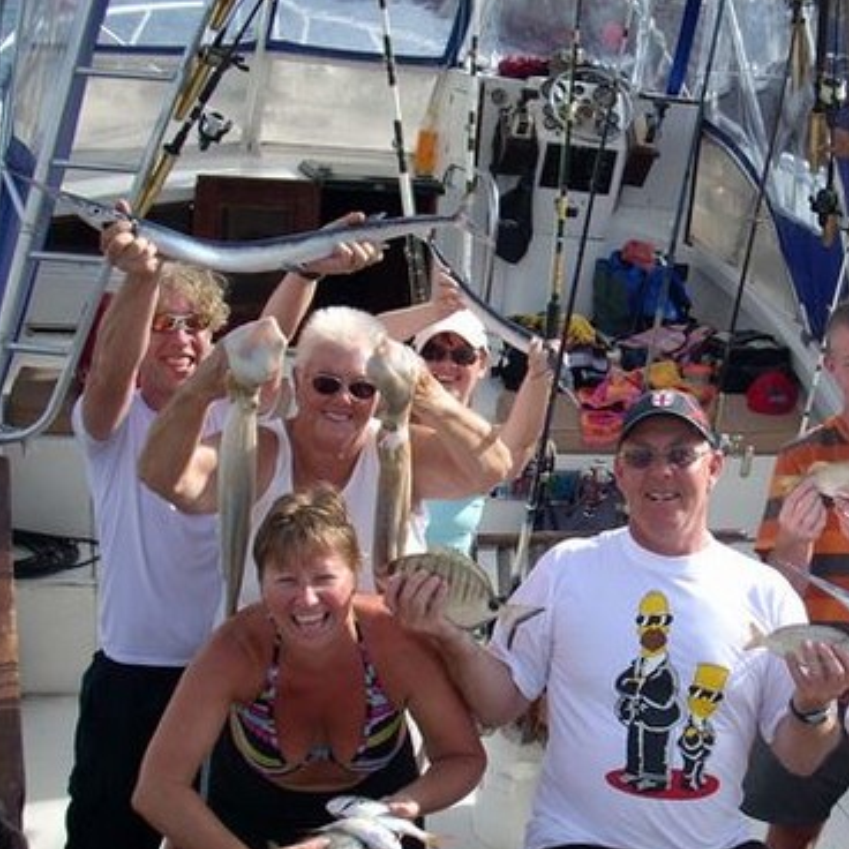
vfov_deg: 30.5
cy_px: 468
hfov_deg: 29.8
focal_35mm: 56
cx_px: 690
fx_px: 1554
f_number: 5.6
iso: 64
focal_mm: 6.2
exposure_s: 1/185
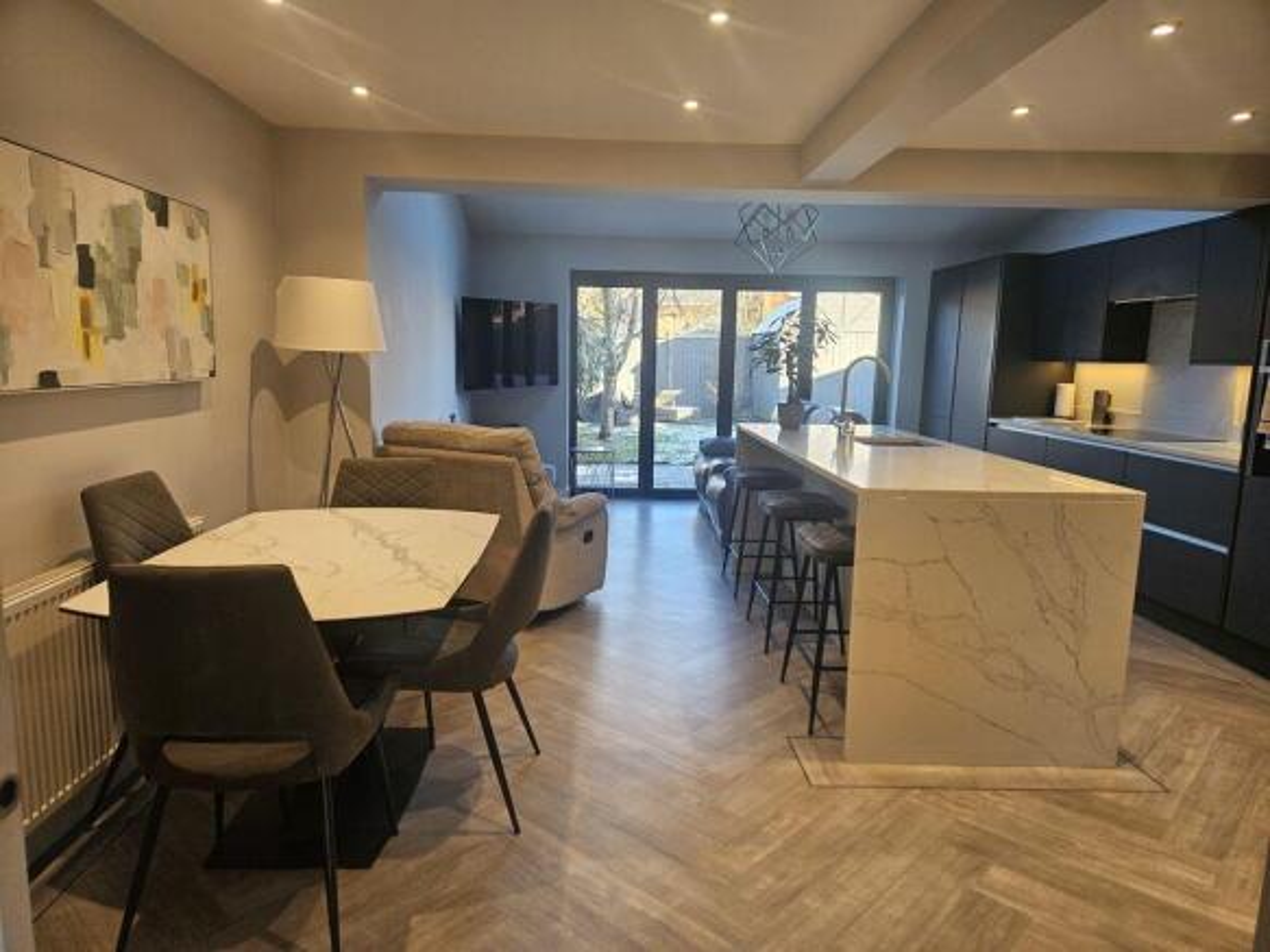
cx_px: 635
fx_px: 844
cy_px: 476
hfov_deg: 73.9
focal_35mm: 23
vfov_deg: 58.9
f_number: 1.8
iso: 100
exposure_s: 1/100
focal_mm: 5.4
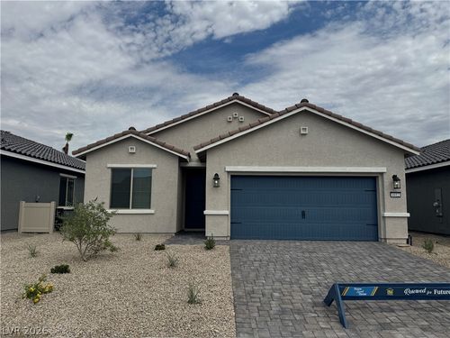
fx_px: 312
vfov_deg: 56.8
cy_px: 169
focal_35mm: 24
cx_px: 225
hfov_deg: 71.6
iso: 80
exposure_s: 1/9009
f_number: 1.78
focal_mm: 6.76
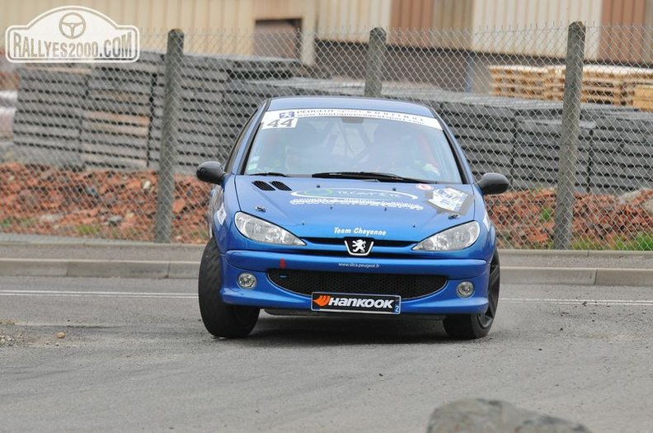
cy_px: 216
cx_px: 326
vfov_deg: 4.3
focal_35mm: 315
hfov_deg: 6.6
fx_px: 5703
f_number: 6.3
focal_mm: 210
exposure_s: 1/800
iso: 800
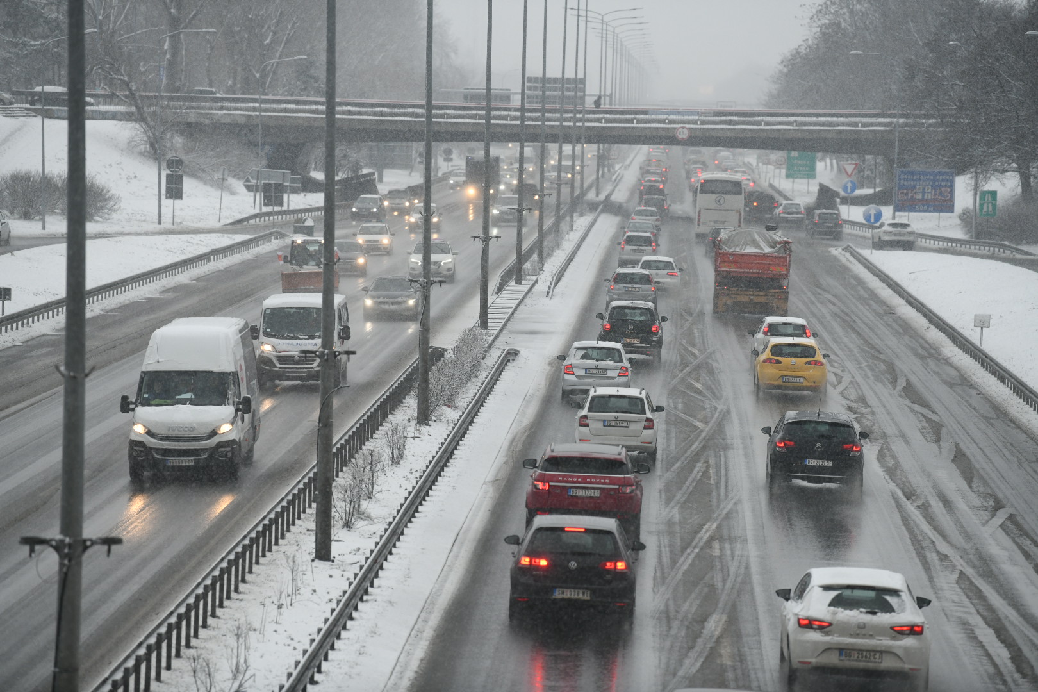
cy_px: 346
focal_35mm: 200
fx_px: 5766
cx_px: 519
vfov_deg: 6.9
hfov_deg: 10.3
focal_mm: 200
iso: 800
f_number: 4
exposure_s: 1/1600
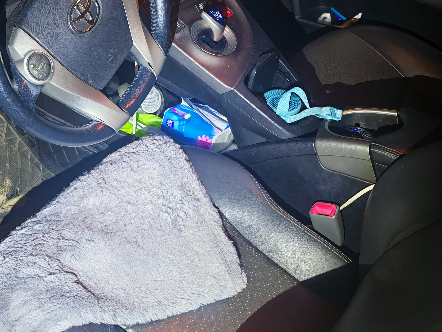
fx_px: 613
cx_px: 126
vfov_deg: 30.2
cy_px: 151
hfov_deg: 38.9
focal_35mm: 48
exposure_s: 1/33
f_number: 1.6
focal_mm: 5.4
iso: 1000
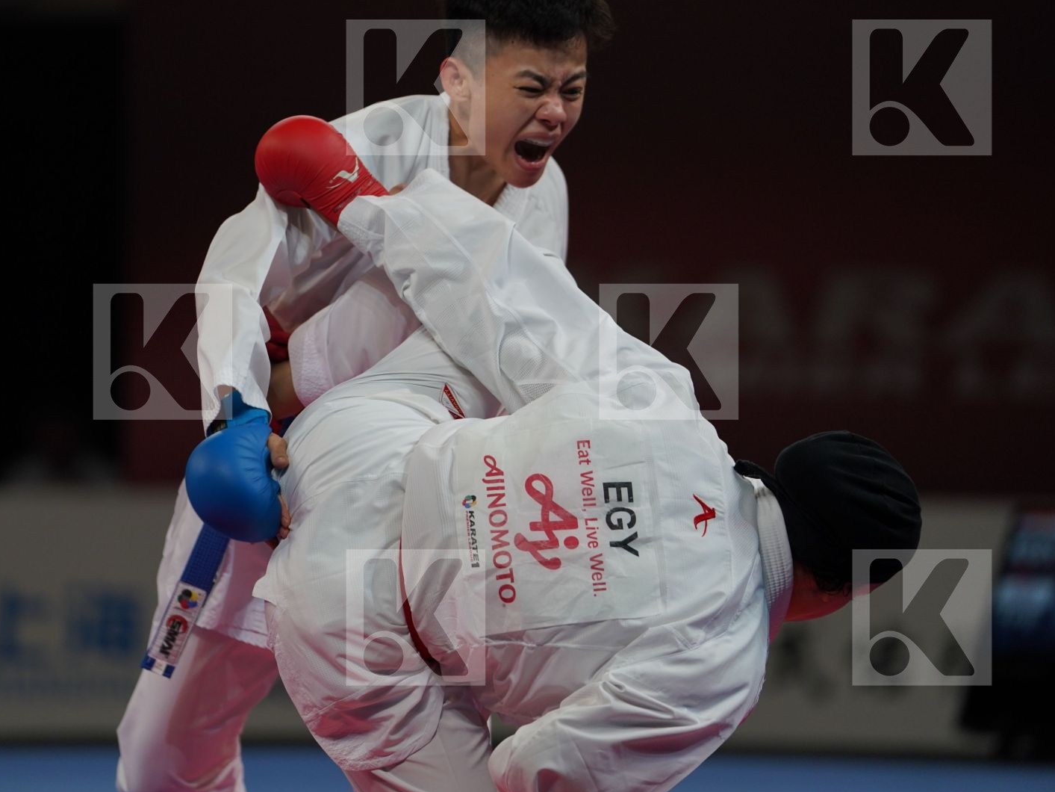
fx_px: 7468
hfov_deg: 8.1
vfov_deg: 6.1
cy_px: 352
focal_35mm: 245
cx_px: 416
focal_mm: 200
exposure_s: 1/1000
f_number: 2.8
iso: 800
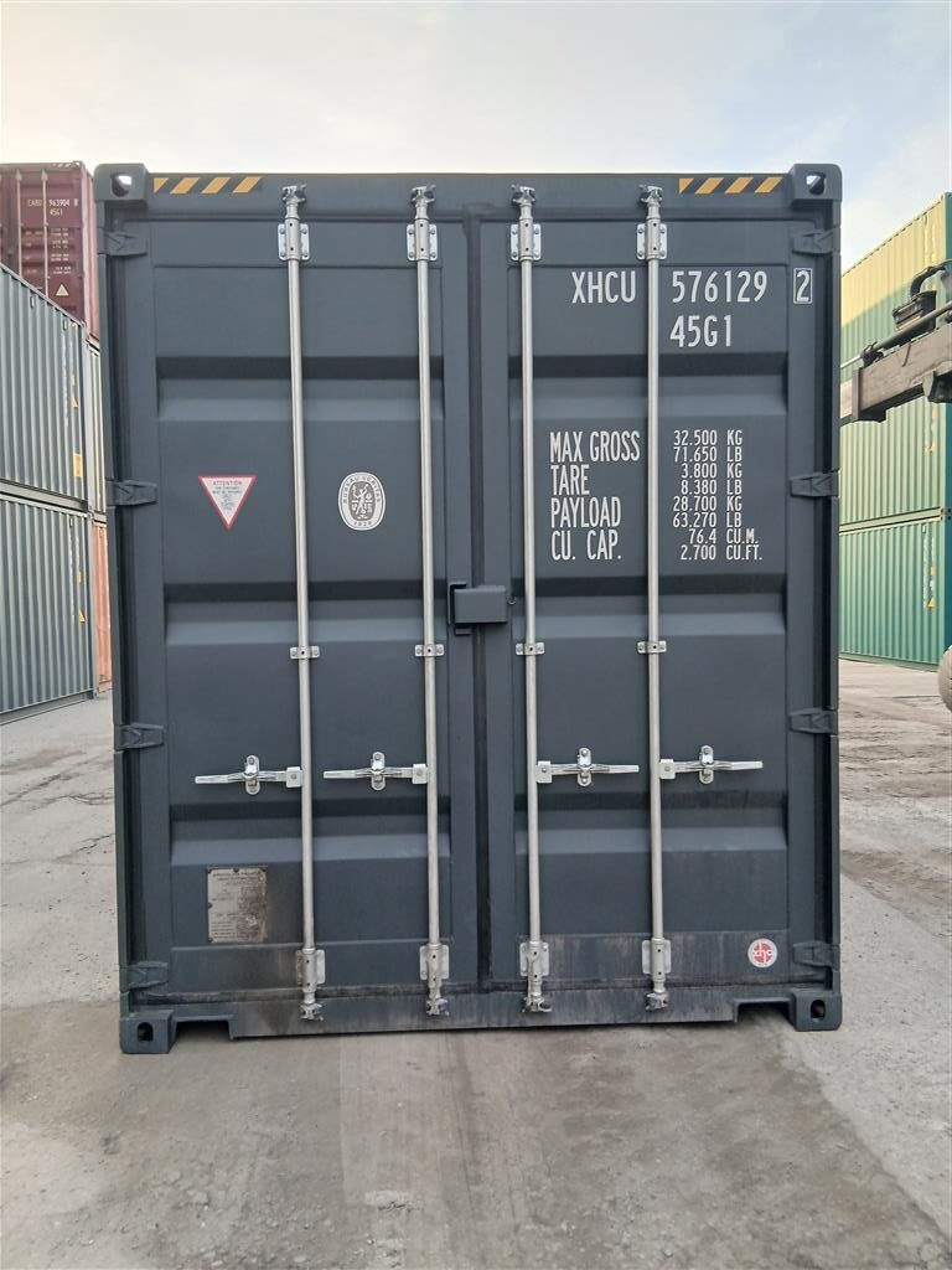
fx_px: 953
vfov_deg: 67.3
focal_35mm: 26
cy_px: 635
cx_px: 476
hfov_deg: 53.1
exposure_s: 1/50
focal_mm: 3.98
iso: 125
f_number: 1.8
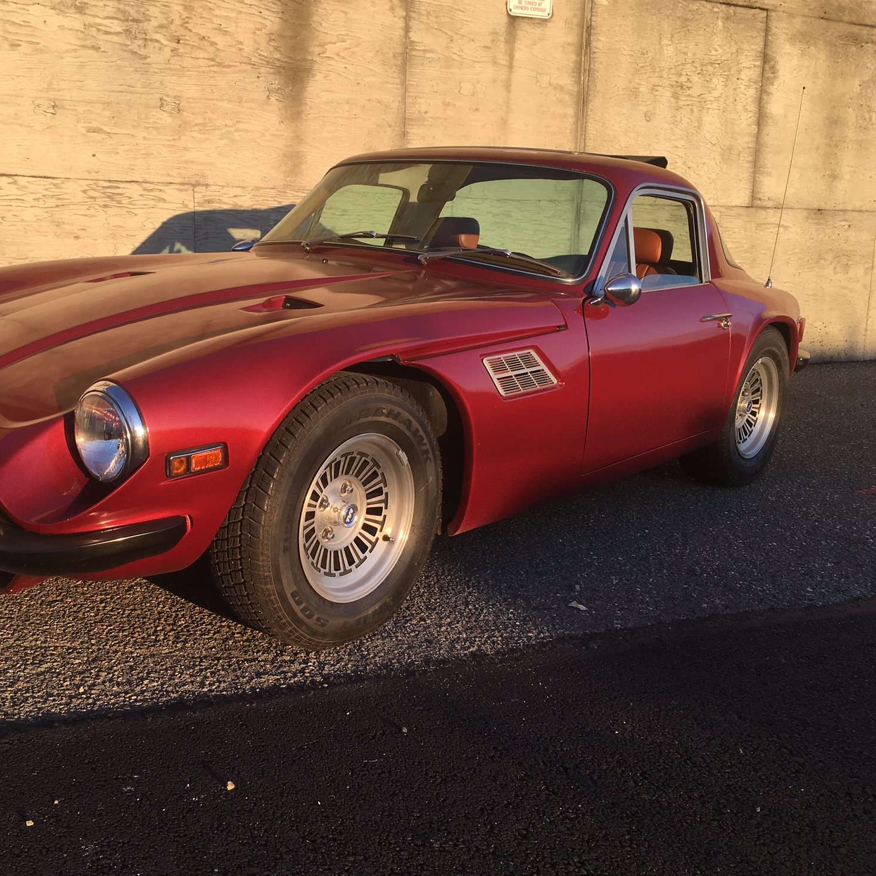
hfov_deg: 46.6
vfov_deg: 47.2
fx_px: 1002
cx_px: 306
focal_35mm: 35
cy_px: 446
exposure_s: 1/578
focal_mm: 4.15
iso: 25
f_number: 2.2
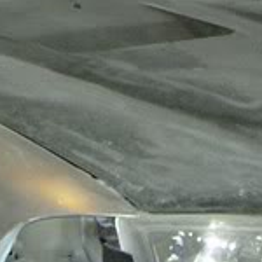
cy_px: -166
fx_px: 1447
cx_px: 124
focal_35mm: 169
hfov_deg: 10.3
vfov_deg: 9.9
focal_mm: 6
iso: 200
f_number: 2.8
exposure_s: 1/60
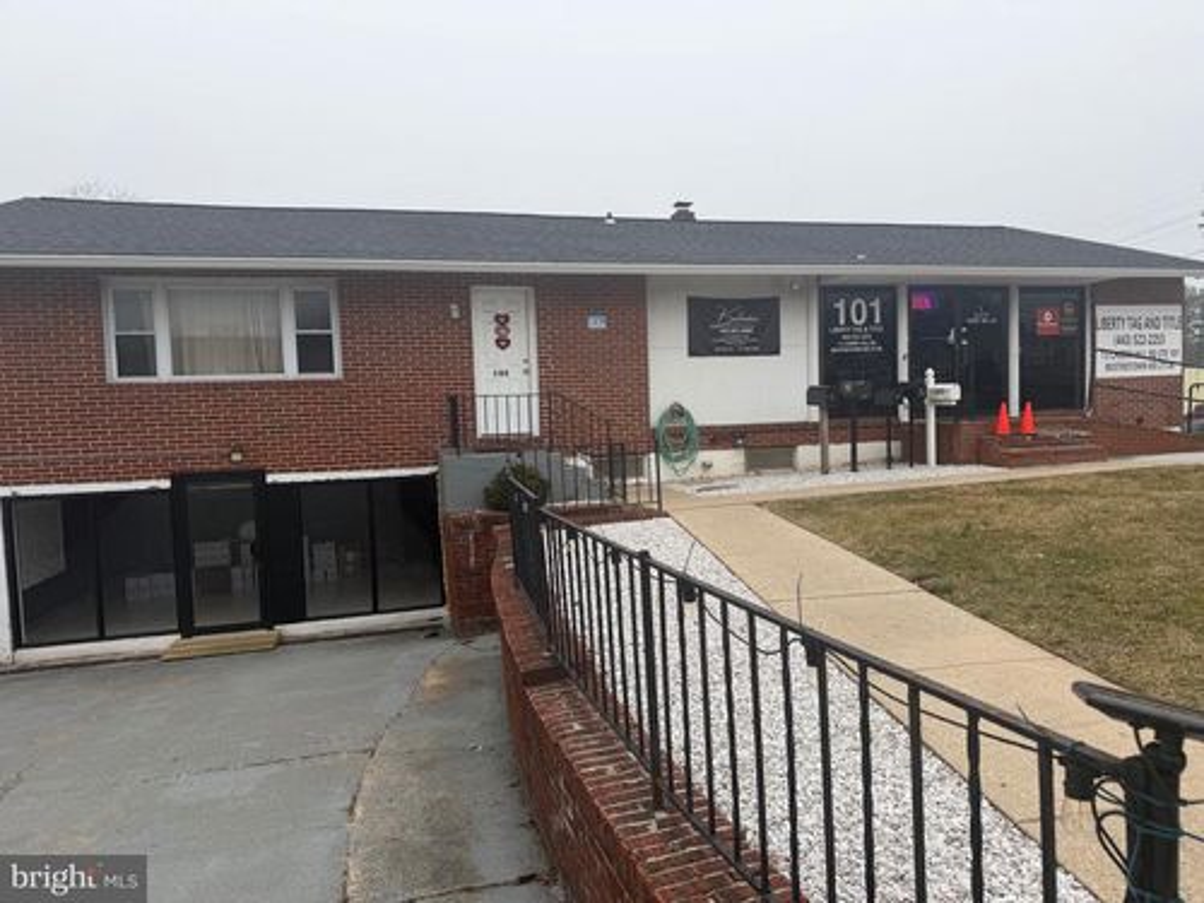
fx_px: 835
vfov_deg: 56.8
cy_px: 452
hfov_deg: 71.6
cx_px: 602
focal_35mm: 24
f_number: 1.78
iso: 80
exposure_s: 1/1410
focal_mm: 6.76
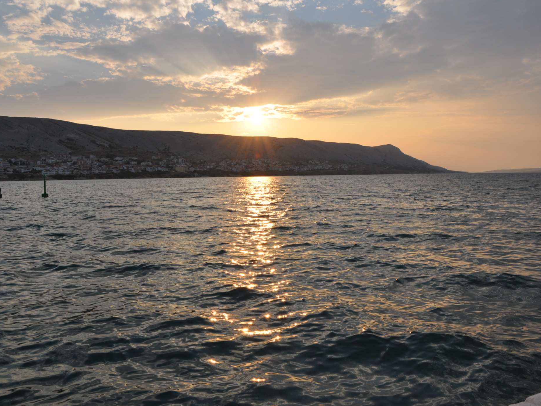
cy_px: 200
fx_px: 469
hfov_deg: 59.9
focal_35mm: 30
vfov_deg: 46.8
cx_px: 254
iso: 200
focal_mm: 18
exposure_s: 1/200
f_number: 14
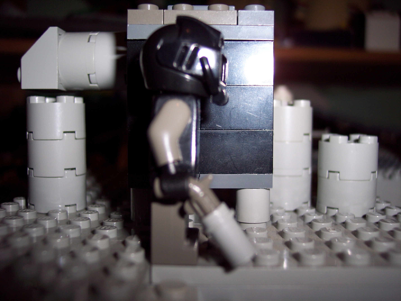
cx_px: 200
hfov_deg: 47.9
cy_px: 150
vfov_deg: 36.8
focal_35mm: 39
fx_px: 452
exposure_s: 1/60
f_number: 2.8
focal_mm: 8
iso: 100
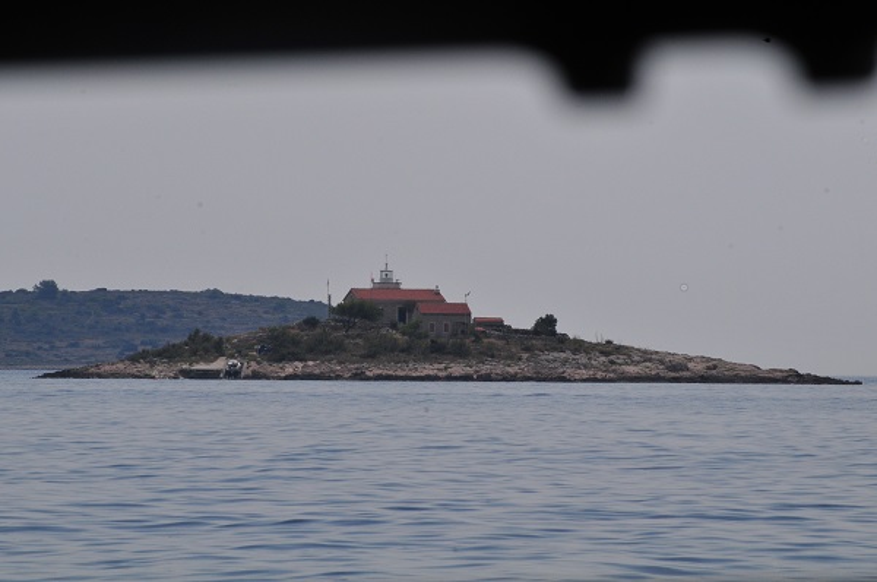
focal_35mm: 218
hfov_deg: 9.5
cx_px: 438
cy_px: 291
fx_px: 5290
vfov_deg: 6.3
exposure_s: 1/1000
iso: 500
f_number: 18
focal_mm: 145
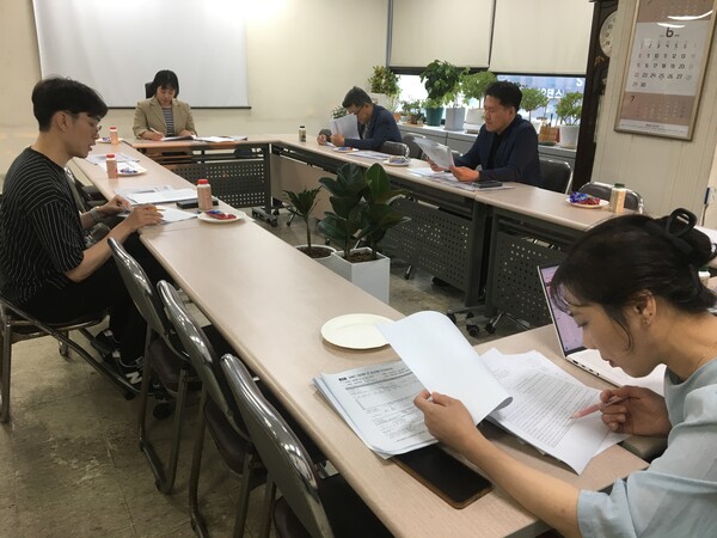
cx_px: 358
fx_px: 601
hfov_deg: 61.7
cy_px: 269
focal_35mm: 29
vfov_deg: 48.2
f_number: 2.2
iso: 50
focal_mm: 4.15
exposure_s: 1/30
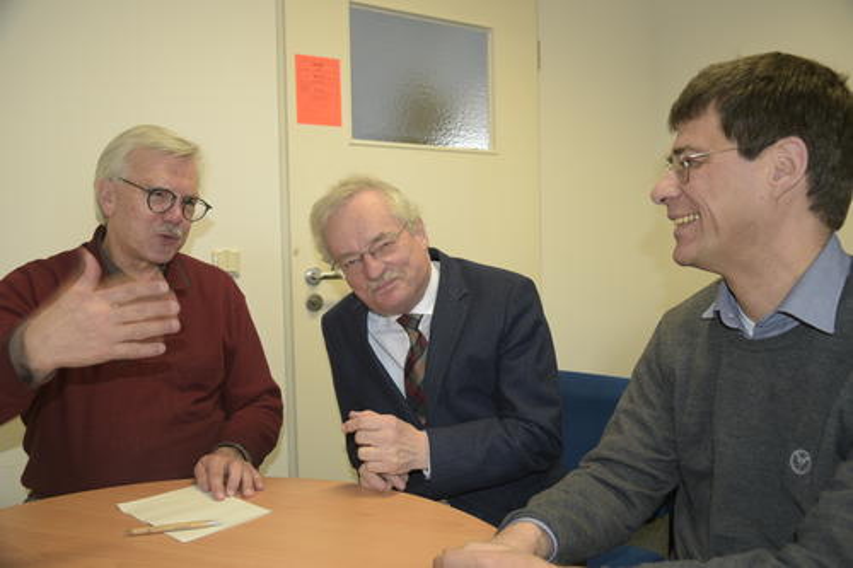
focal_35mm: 30
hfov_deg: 61.9
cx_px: 426
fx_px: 711
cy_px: 284
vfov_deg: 43.6
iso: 1000
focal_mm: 30
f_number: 5
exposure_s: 1/80
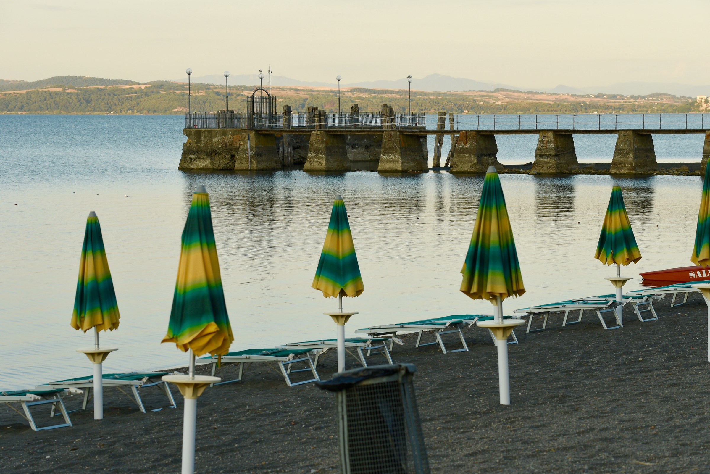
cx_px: 355
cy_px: 237
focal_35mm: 110
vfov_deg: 12.5
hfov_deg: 18.6
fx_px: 2170
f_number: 10
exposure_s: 1/125
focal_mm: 110
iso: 200
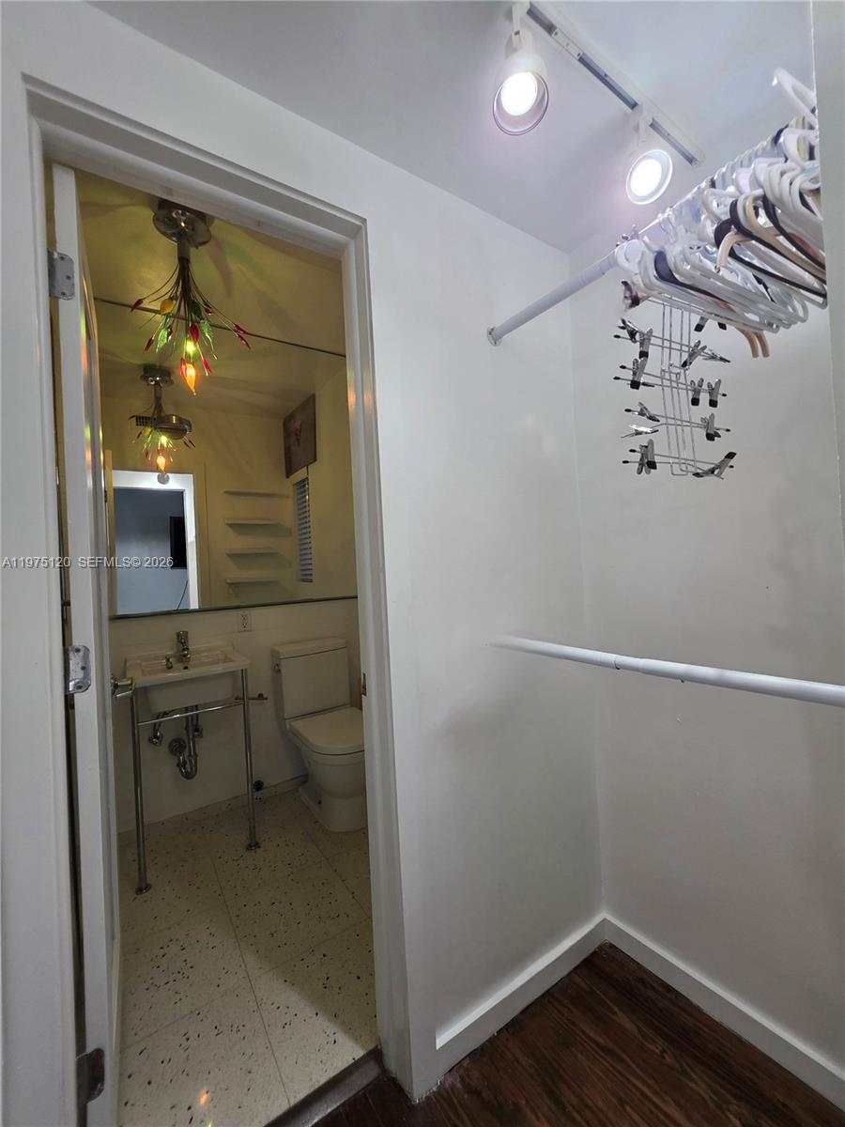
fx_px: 423
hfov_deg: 89.9
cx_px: 422
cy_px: 564
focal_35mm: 13
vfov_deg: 106.2
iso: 200
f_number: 1.9
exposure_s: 1/120
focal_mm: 2.2
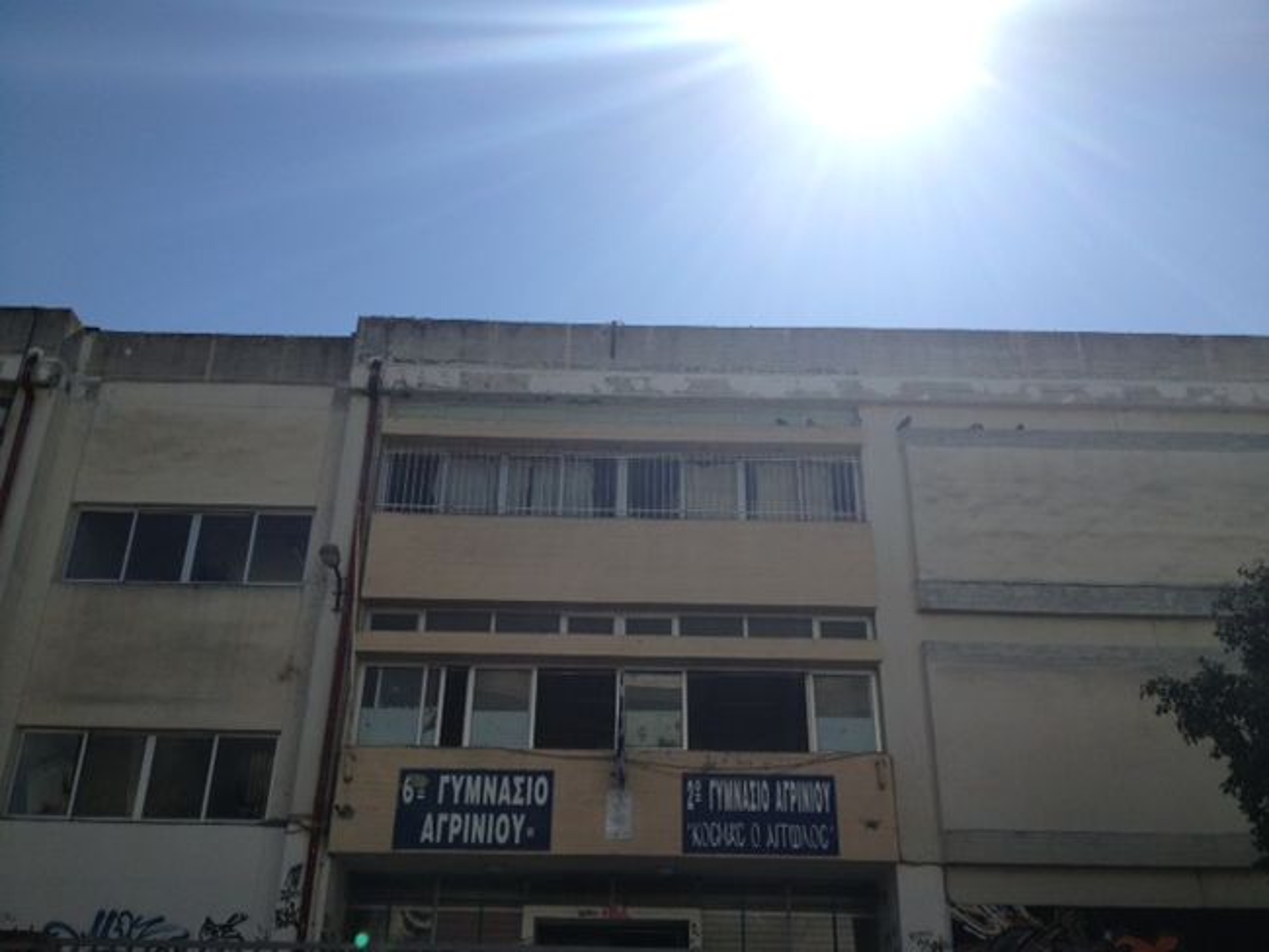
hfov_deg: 52.6
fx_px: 1284
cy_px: 476
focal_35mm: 35
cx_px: 634
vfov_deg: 40.7
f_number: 2.4
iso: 50
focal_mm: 4.28
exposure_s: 1/3690
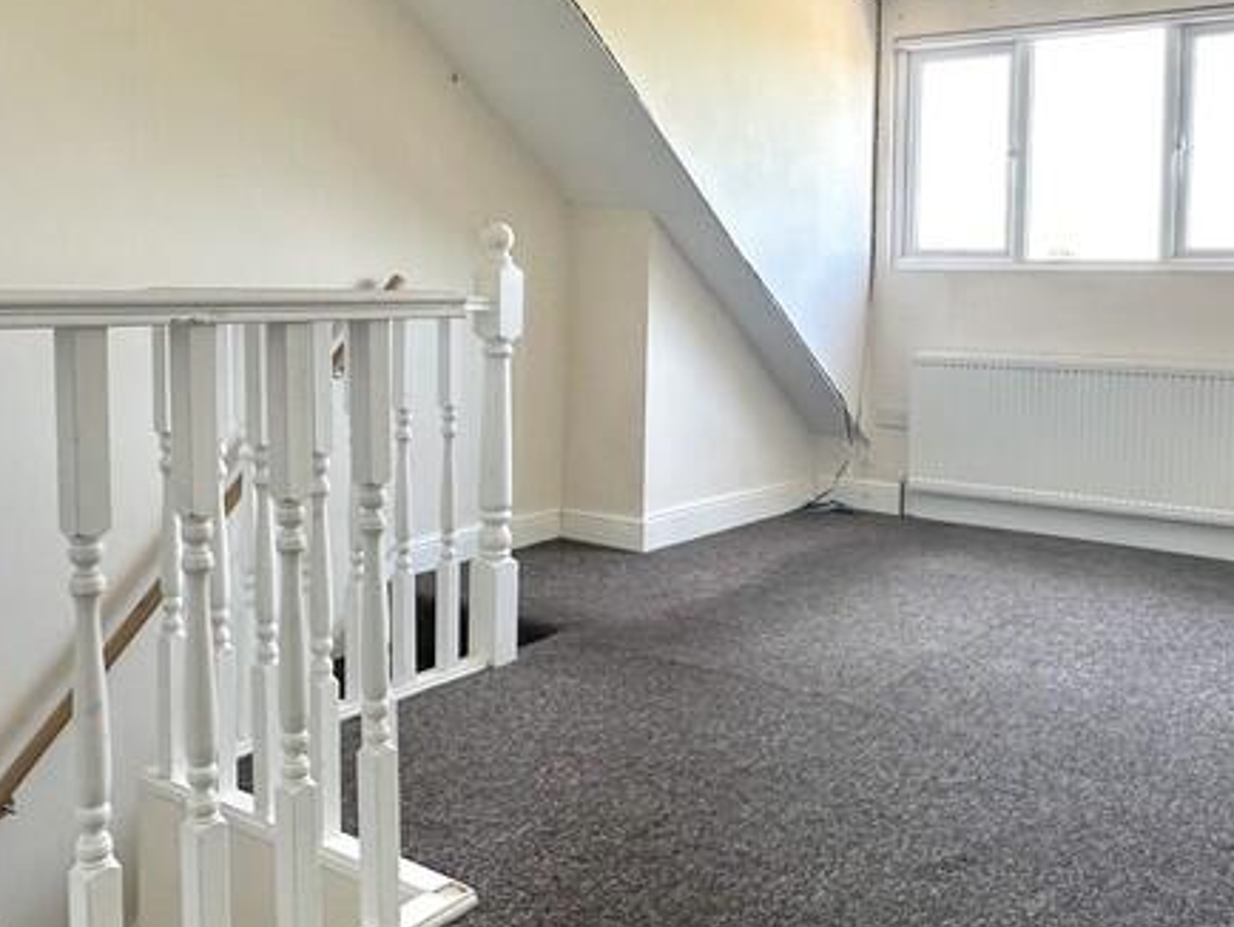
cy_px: 347
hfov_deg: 55.3
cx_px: 648
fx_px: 1177
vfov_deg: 42.7
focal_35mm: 33
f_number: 2.2
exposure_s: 1/99
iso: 125
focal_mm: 2.22
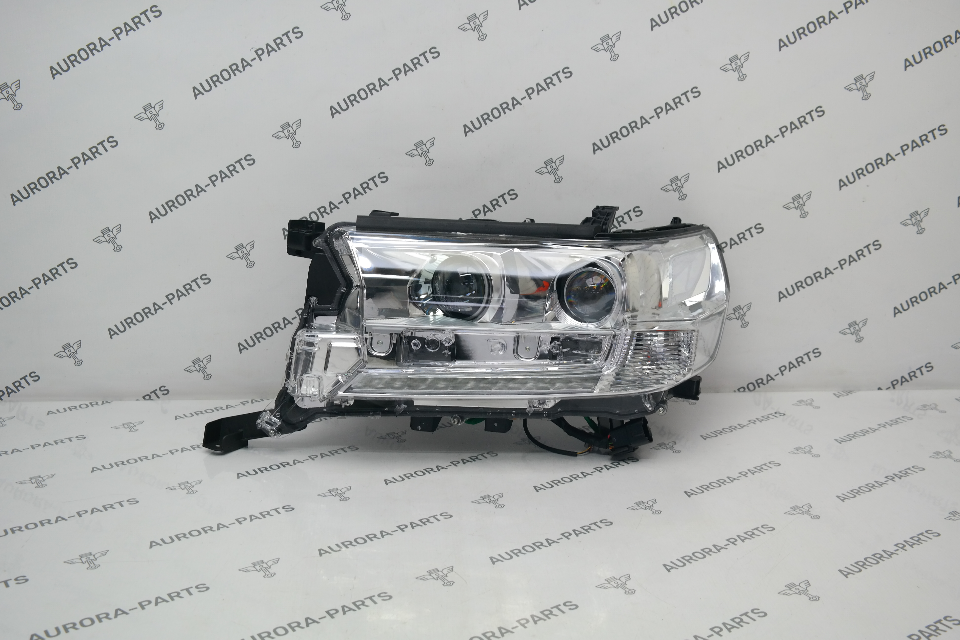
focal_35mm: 41
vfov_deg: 32.6
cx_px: 480
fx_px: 1093
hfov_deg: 47.4
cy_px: 320
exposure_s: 1/50
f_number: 5.6
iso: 200
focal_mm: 27
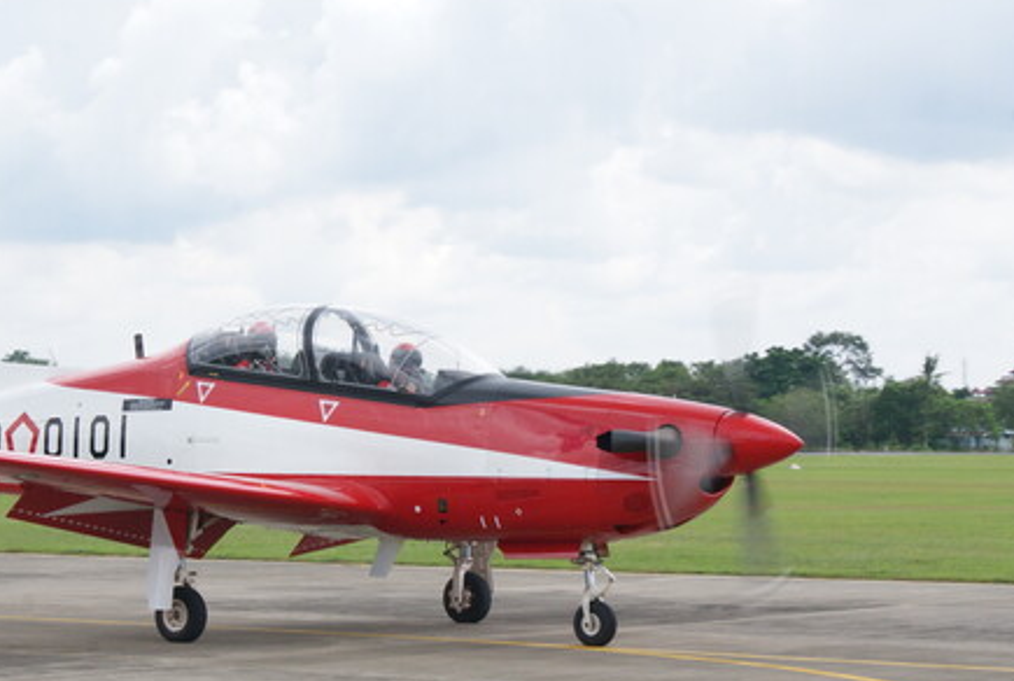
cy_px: 378
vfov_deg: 12.1
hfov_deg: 17.9
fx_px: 3209
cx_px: 350
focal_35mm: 114
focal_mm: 55
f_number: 16
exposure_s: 1/160
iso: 200
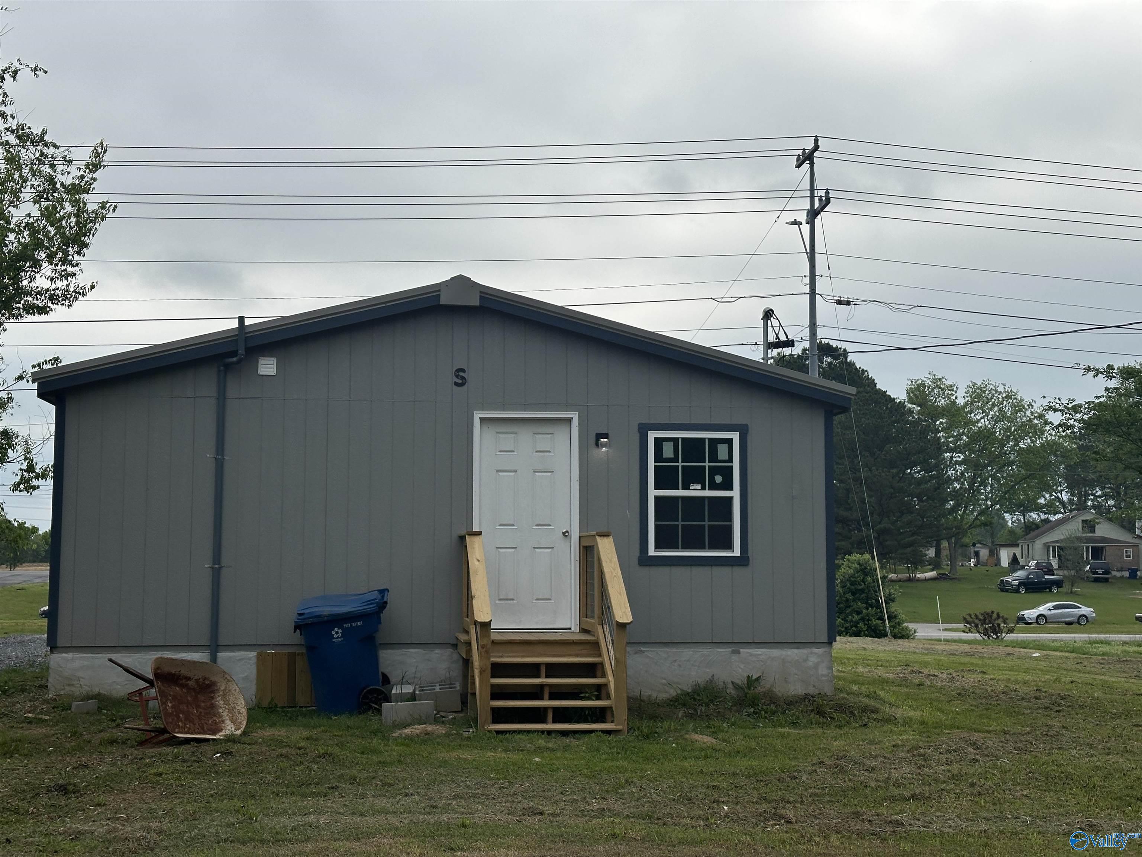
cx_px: 571
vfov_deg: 30.3
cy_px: 428
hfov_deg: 39.7
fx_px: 1584
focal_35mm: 48
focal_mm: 6.86
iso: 64
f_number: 1.78
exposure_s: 1/4785
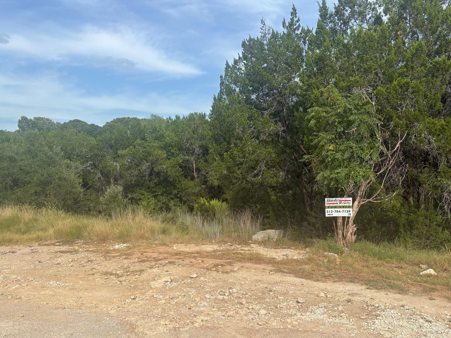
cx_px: 196
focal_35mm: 33
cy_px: 205
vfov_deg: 42.7
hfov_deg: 55.2
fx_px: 430
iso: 50
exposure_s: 1/2865
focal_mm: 5.96
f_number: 1.6
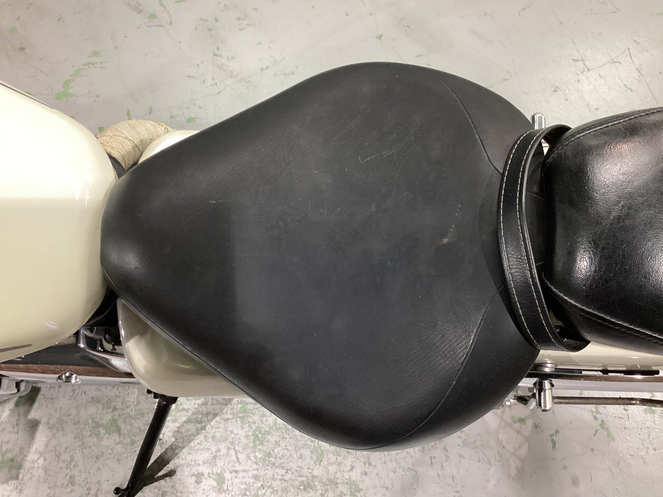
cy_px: 248
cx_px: 332
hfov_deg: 58.4
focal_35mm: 31
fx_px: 594
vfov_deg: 45.4
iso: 160
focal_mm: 3.3
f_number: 2.4
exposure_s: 1/60
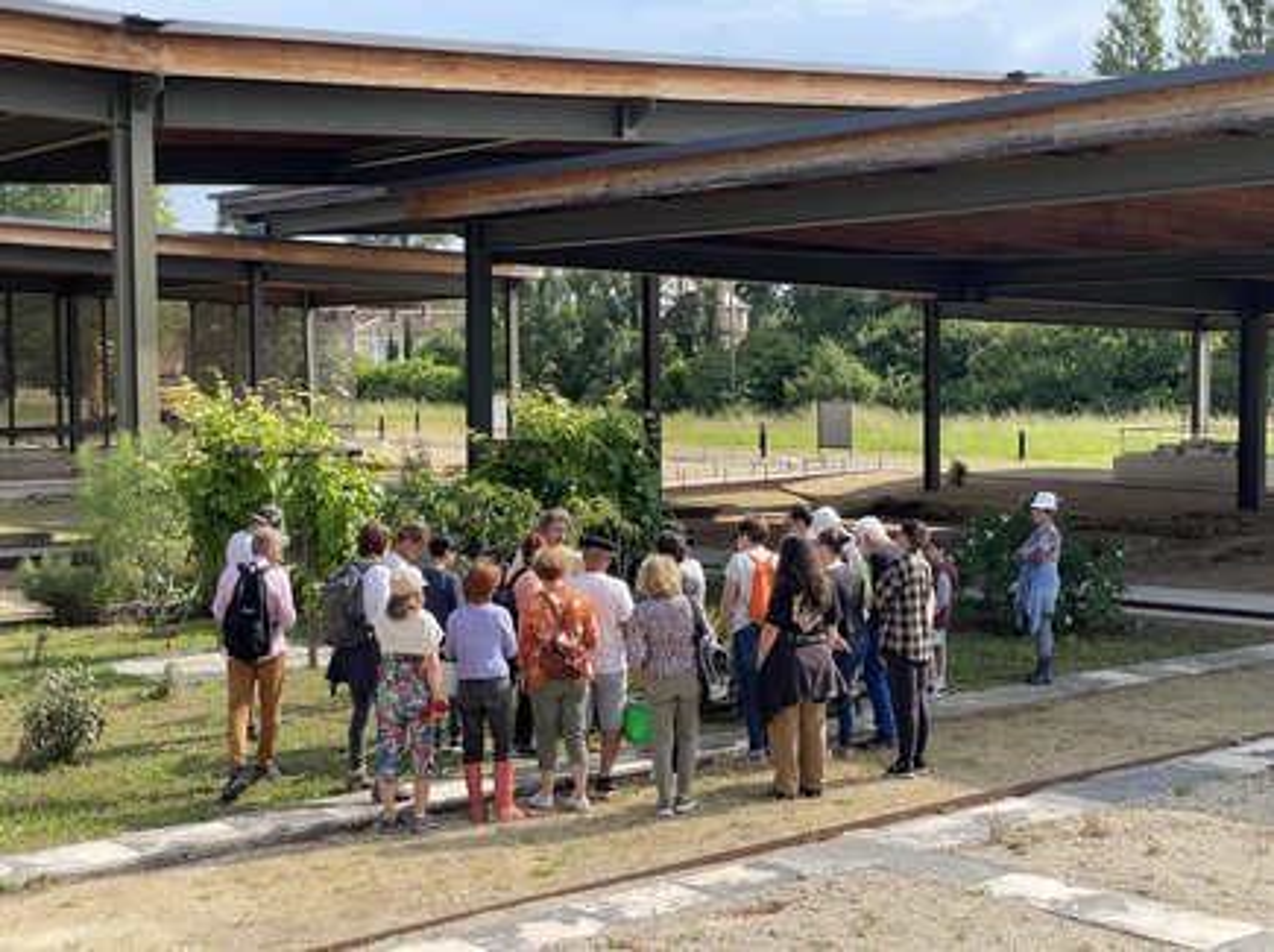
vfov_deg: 28.0
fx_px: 1911
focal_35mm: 52
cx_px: 637
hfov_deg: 36.9
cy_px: 476
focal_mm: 6
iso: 25
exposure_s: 1/813
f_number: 2
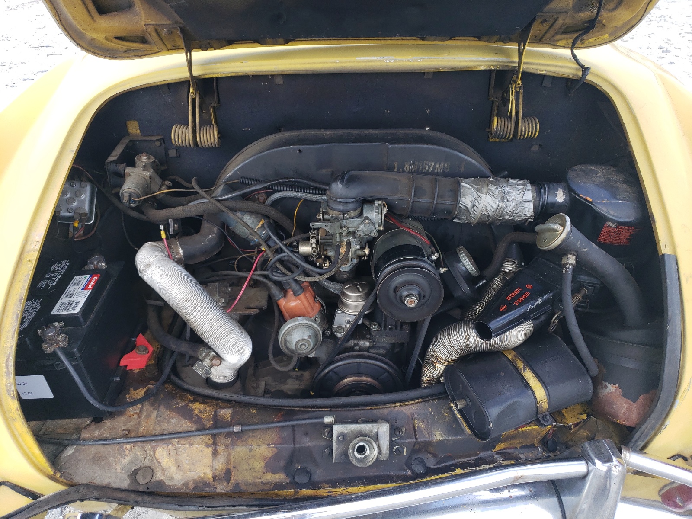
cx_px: 346
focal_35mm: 26
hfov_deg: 67.3
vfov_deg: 53.1
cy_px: 260
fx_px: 520
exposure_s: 1/435
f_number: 1.5
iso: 50
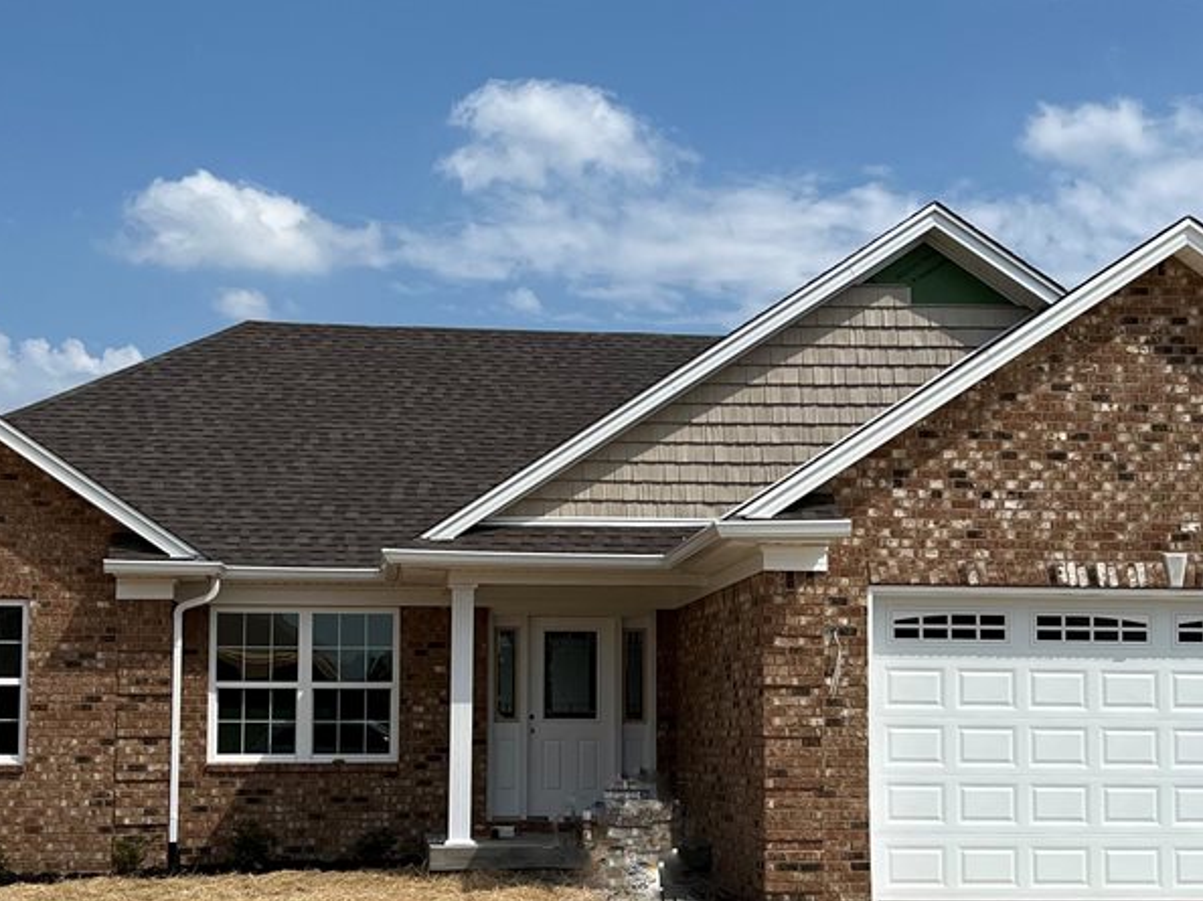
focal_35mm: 56
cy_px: 578
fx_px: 1945
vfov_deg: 26.0
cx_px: 591
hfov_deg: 34.4
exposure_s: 1/7463
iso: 50
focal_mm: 5.7
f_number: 1.5
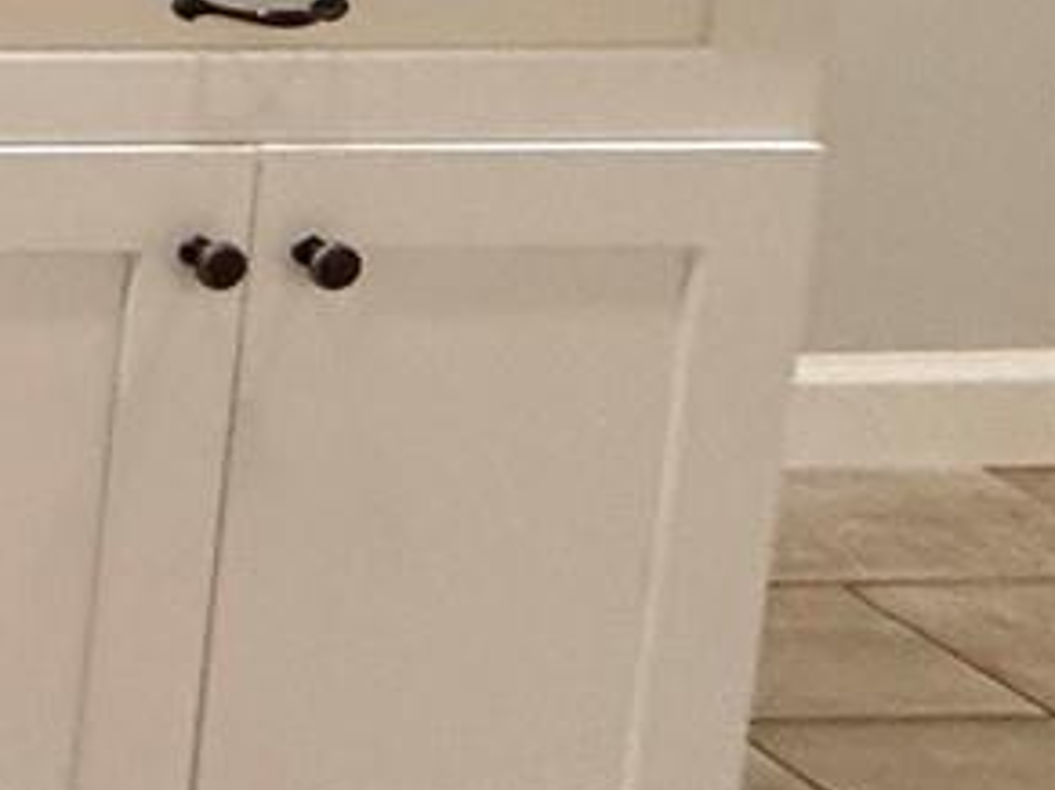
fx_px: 2346
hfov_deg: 12.9
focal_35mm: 77
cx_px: -1831
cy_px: -786
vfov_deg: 15.4
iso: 250
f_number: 2.2
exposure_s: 1/60
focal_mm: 2.22
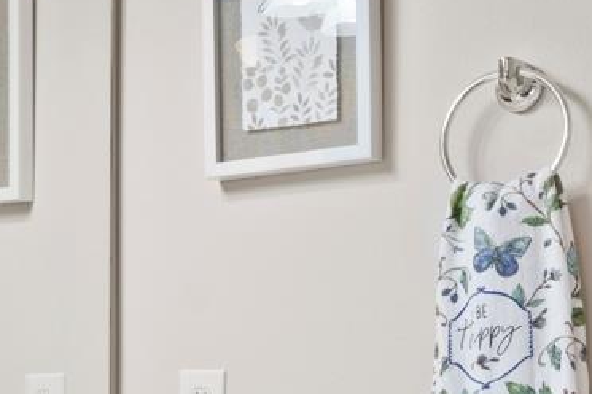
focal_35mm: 94
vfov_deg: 14.2
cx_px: 181
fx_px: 1546
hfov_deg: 21.6
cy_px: 437
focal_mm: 14
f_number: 9
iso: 100
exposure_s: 2
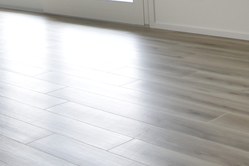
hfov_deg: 23.2
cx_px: -52
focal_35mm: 80
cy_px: -92
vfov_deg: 15.6
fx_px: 553
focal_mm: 10
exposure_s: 1/6
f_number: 7.1
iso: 100
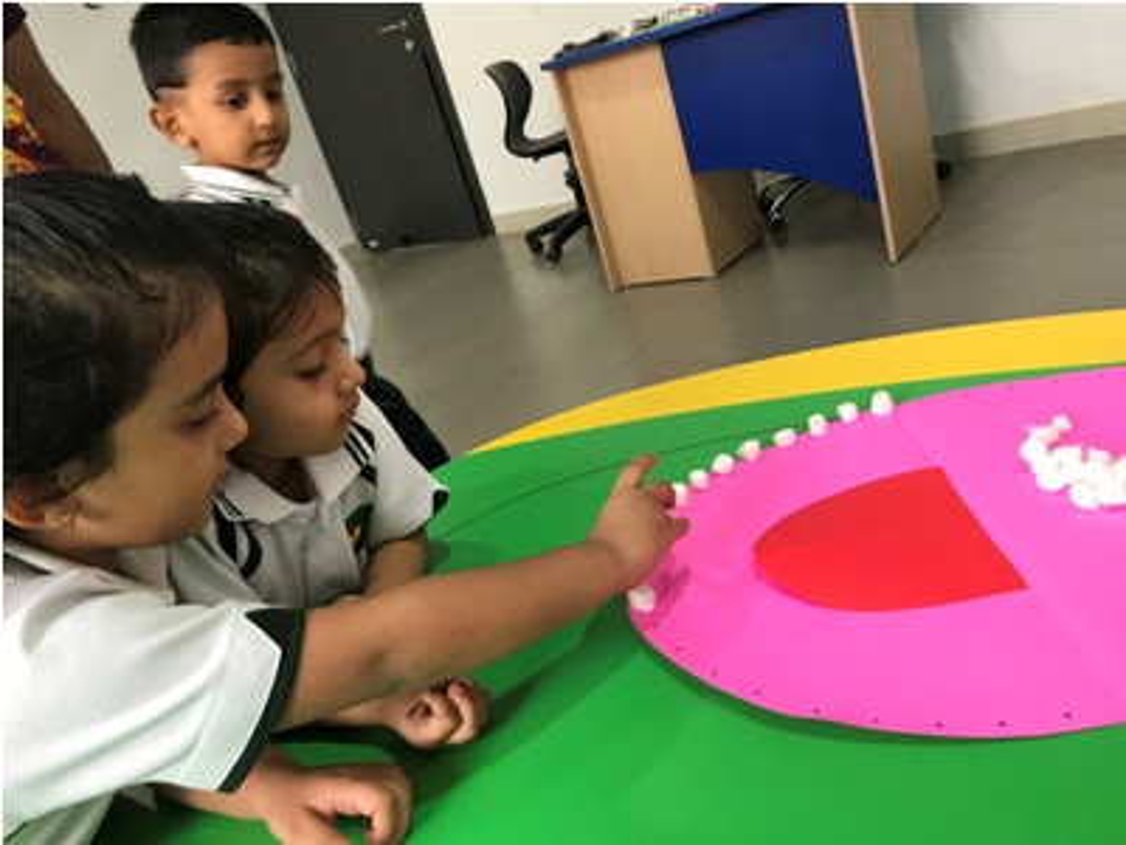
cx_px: 563
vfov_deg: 49.7
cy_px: 422
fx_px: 911
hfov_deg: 63.4
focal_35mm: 28
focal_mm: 3.99
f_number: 1.8
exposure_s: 1/25
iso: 40
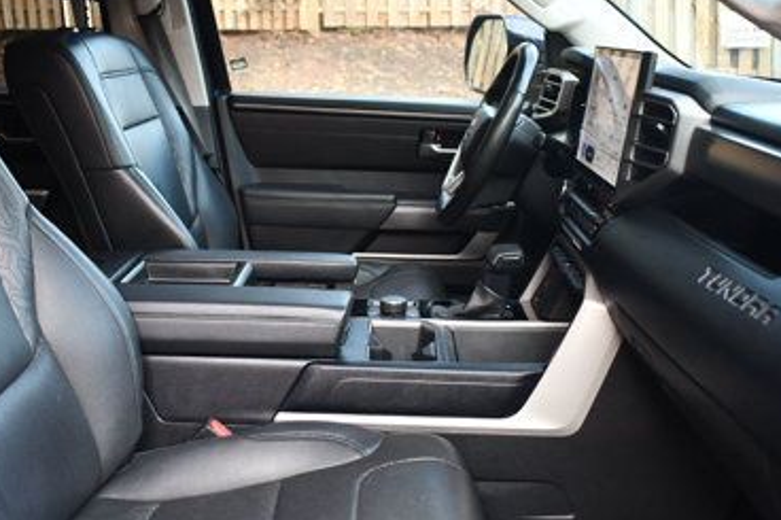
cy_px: 264
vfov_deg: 28.6
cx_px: 414
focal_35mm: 47
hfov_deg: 41.9
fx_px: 1019
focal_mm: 18
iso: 1250
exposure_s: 1/125
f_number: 3.5
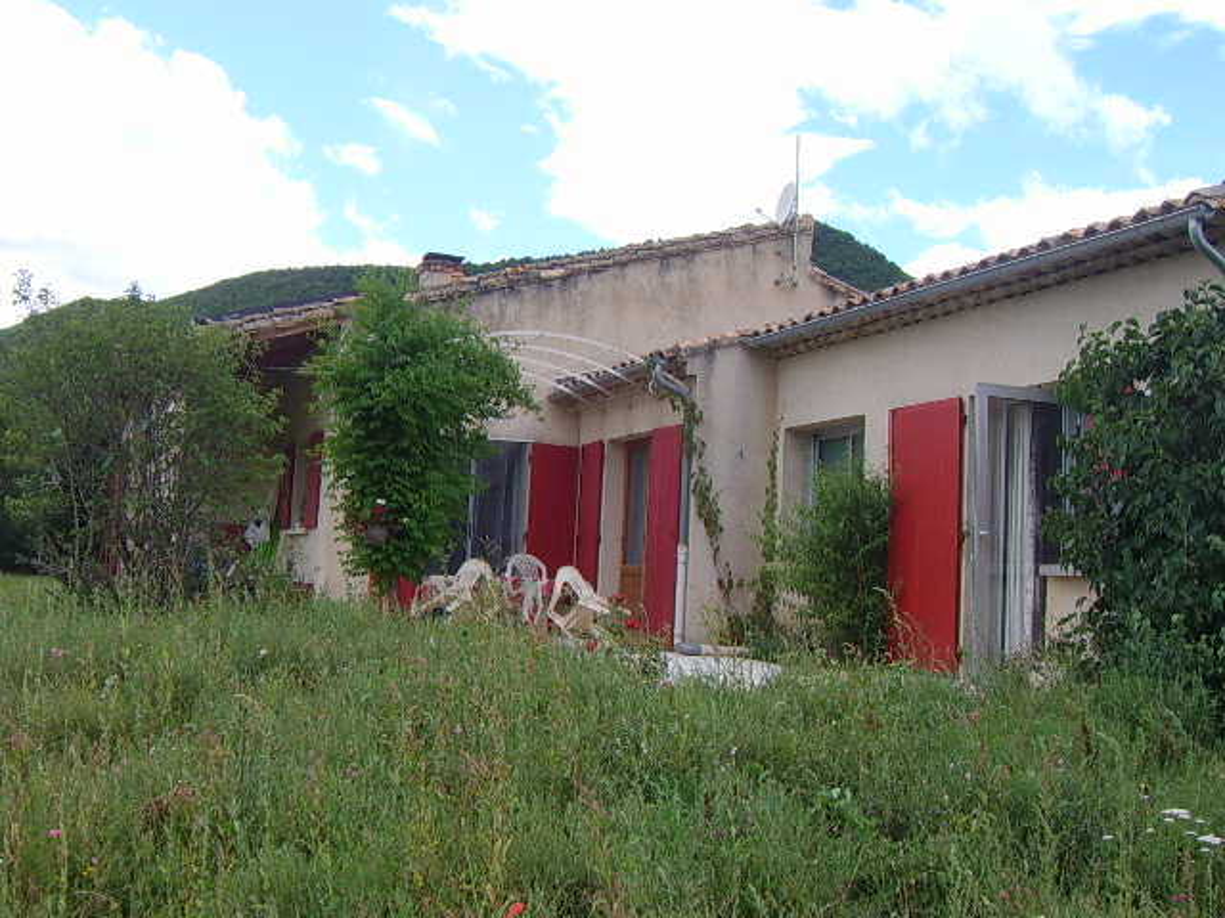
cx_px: 612
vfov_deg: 45.4
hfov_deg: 58.4
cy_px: 459
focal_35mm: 31
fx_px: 1097
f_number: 5.6
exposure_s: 1/192
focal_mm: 8.13
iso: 71
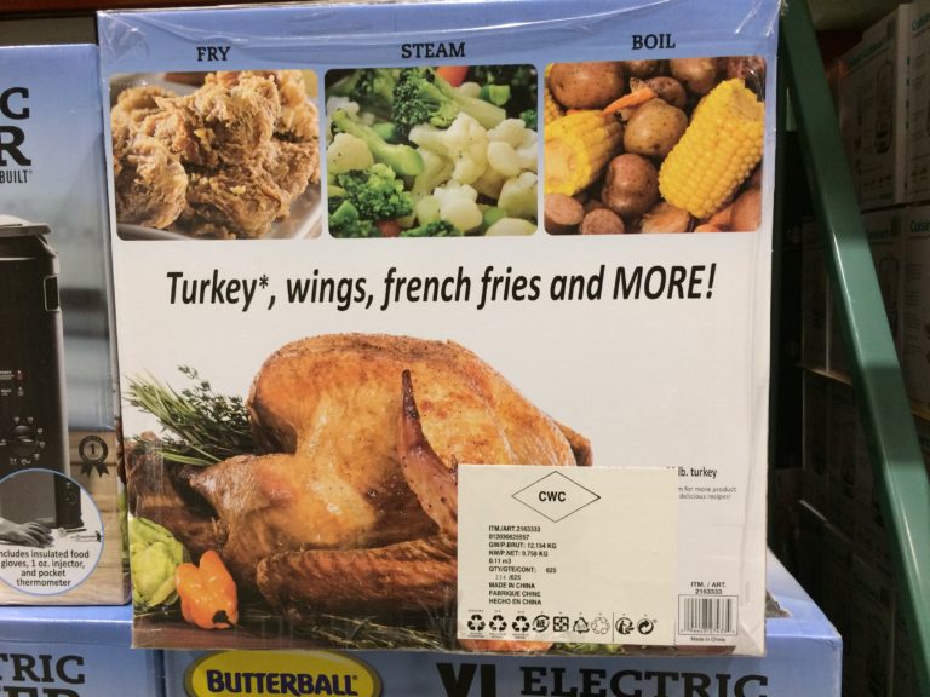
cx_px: 465
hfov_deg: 61.7
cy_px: 348
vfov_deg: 48.2
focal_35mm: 29
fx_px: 779
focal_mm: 4.15
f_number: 2.2
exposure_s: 1/30
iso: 125
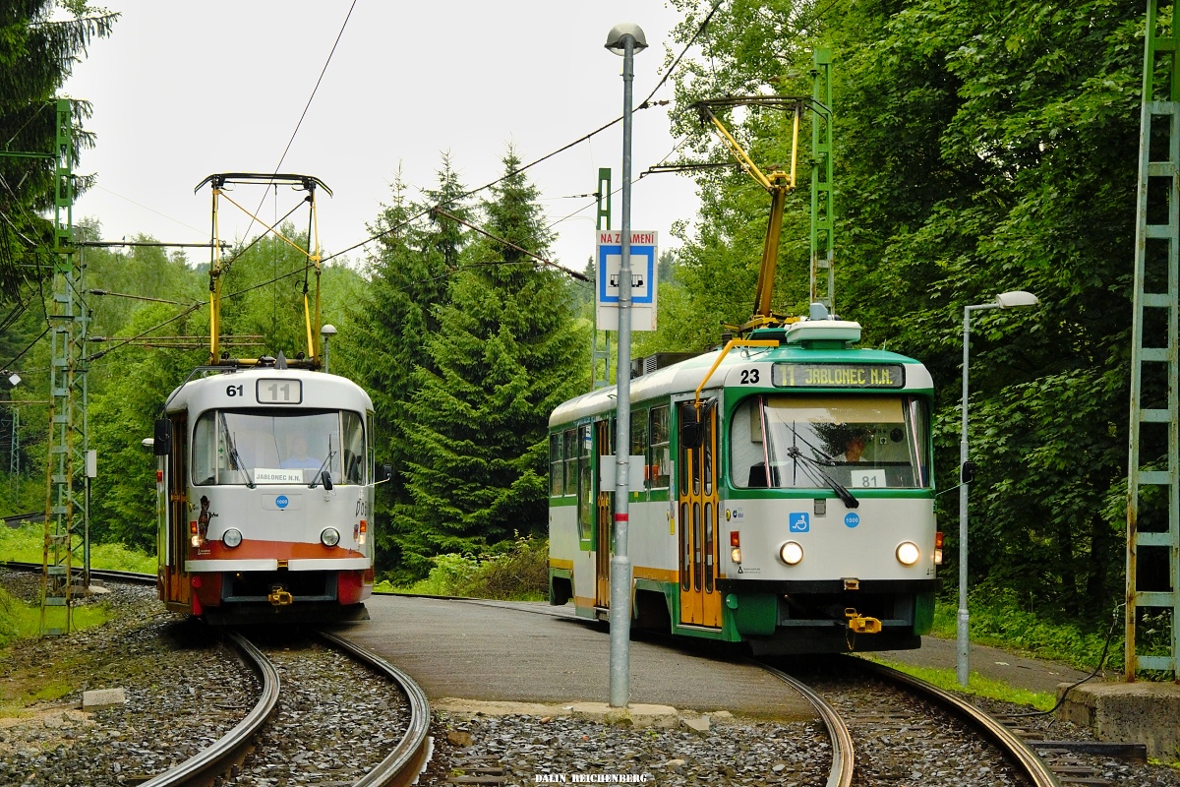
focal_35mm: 87
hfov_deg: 23.4
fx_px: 2851
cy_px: 394
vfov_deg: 15.7
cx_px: 590
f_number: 5.6
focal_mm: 58
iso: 800
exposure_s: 1/250
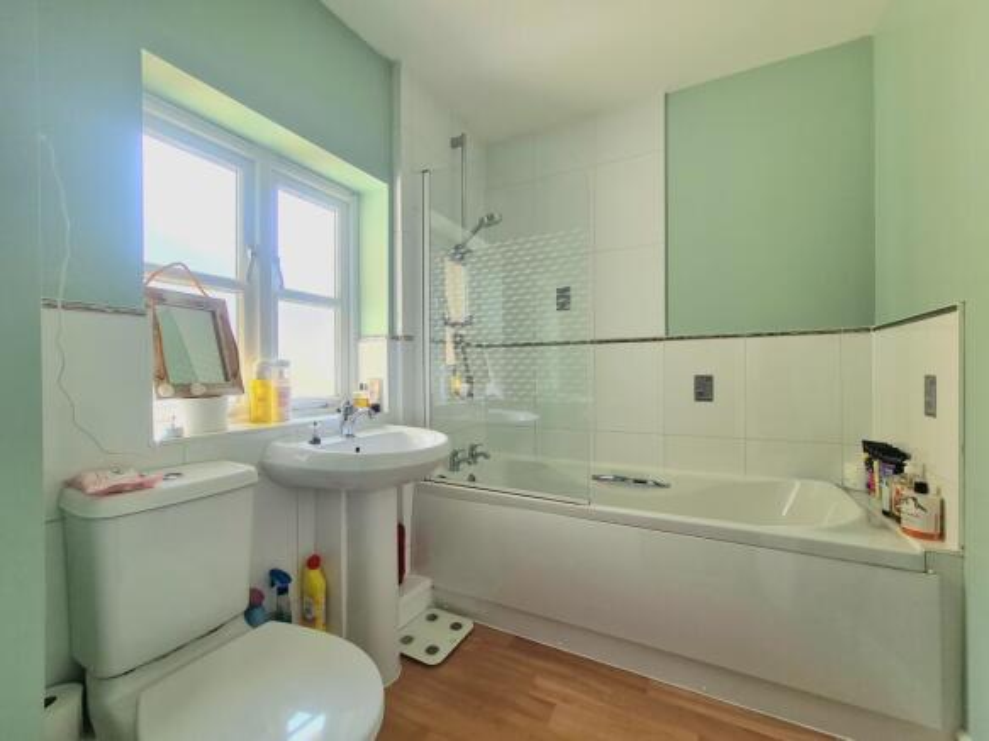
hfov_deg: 106.2
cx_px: 494
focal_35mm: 13
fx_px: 371
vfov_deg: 89.9
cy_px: 370
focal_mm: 2.22
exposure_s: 1/100
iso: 64
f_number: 2.2
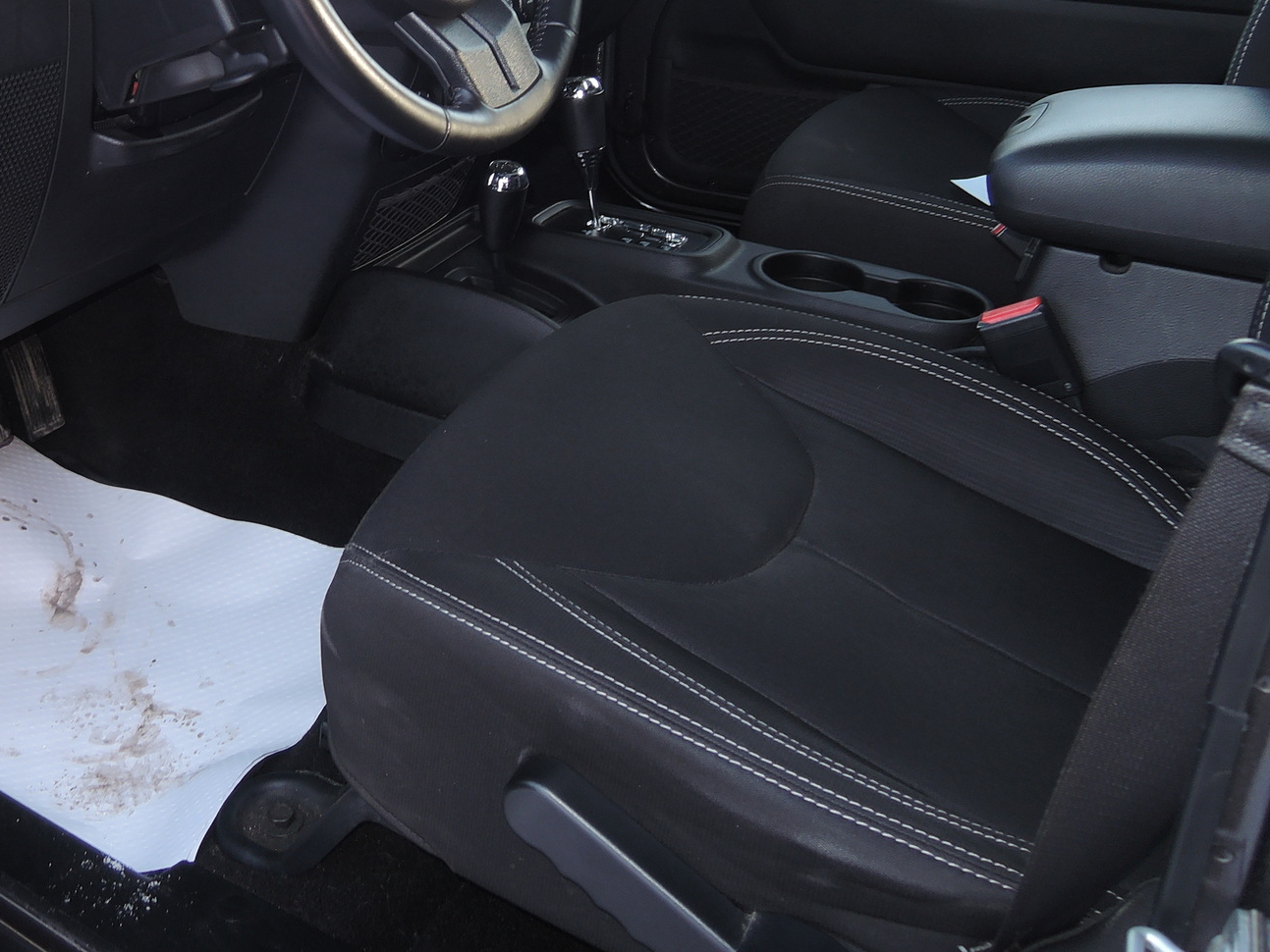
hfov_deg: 47.5
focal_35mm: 38
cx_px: 350
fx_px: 1394
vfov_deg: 36.6
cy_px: 212
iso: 80
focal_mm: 5.1
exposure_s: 1/40
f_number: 2.8
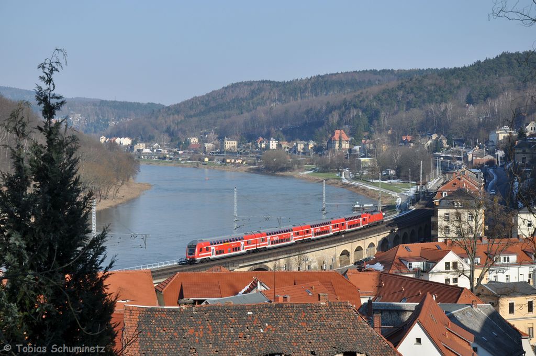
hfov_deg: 23.4
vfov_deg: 15.7
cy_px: 178
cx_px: 268
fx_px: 1294
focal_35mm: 87
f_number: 9
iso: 250
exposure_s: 1/640
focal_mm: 58
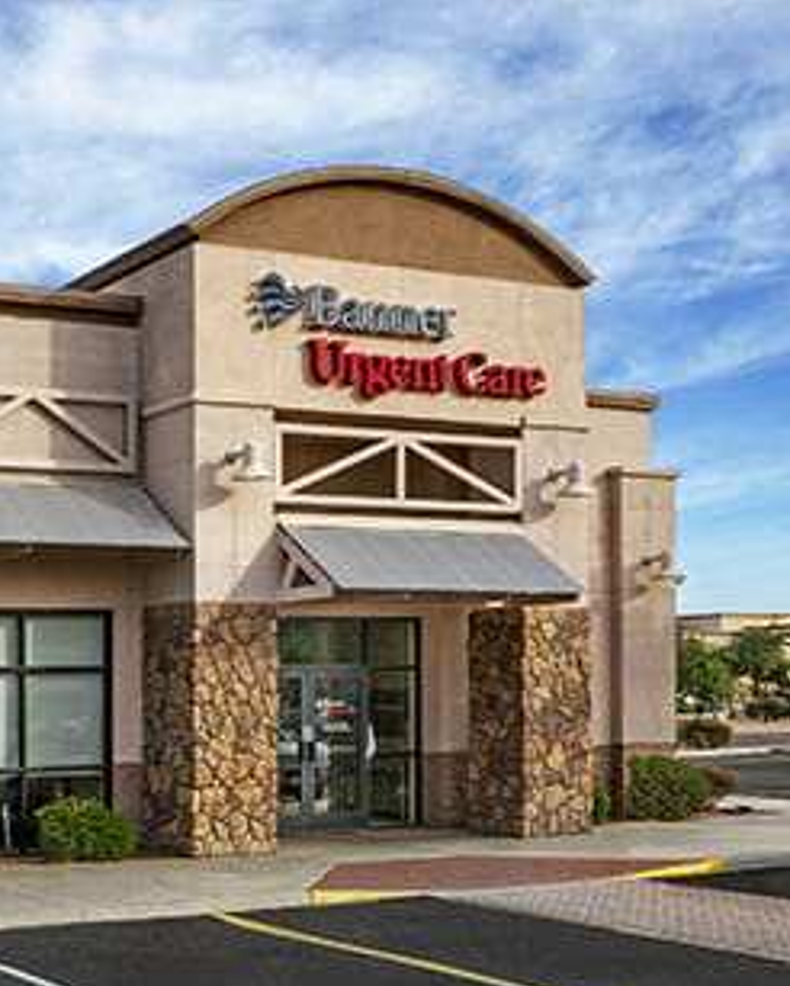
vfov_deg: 51.5
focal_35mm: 35
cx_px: 67
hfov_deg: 39.0
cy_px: 507
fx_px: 1022
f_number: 11
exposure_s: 1/125
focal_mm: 16
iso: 200
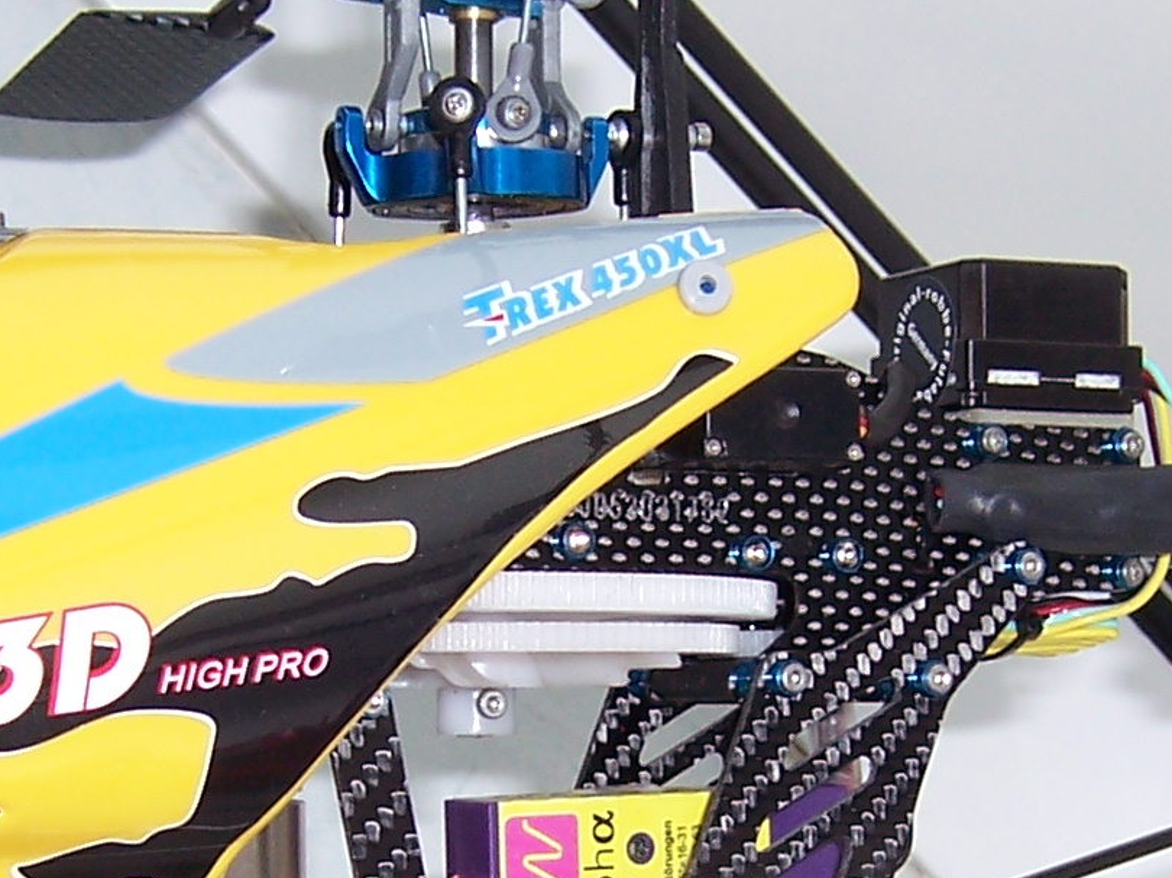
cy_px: 788
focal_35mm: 105
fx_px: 3554
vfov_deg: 14.0
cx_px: 535
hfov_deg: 18.7
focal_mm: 5.5
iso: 80
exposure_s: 1/250
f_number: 3.4
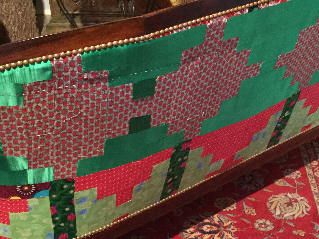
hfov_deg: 34.8
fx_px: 507
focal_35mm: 55
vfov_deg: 26.5
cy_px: 133
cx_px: 191
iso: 200
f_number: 2.4
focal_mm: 3.3
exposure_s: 1/15
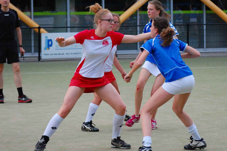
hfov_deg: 18.8
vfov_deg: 12.5
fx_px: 687
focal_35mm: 109
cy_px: 73
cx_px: 114
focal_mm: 68
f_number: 4.2
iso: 1600
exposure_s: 1/1250
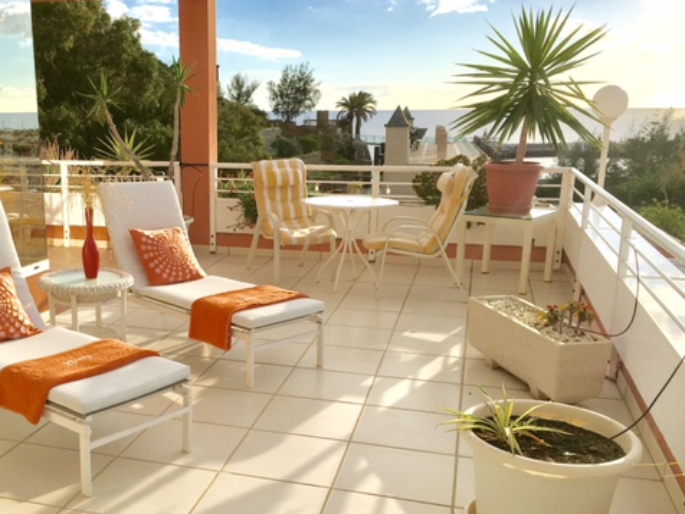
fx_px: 772
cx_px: 233
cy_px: 307
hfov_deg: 47.2
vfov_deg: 36.7
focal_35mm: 39
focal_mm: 4.15
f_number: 2.2
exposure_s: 1/2653
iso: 25
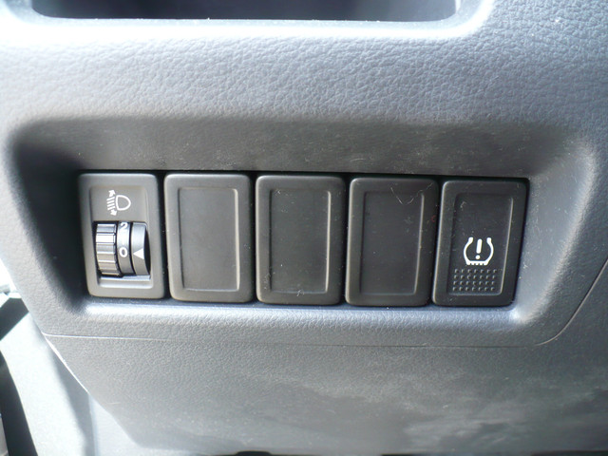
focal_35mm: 37
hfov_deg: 50.1
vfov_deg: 38.7
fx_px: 650
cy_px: 228
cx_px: 304
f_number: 2.8
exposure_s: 1/30
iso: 200
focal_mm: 6.1
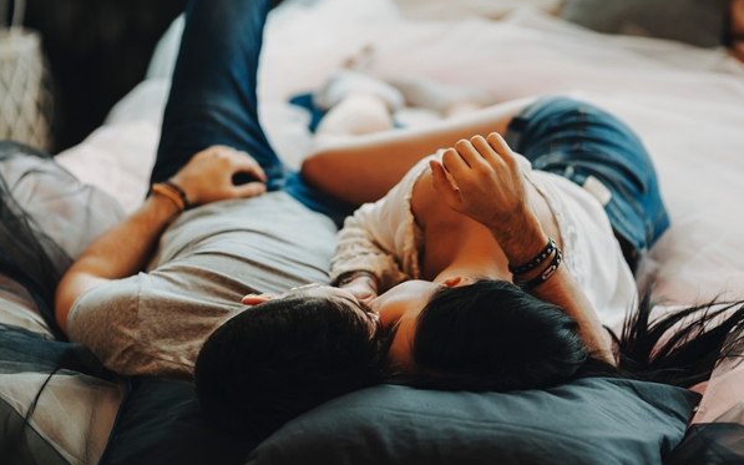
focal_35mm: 87
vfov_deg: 15.0
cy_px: 232
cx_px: 373
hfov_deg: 23.8
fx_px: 1764
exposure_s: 1/200
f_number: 2
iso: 400
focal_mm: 85
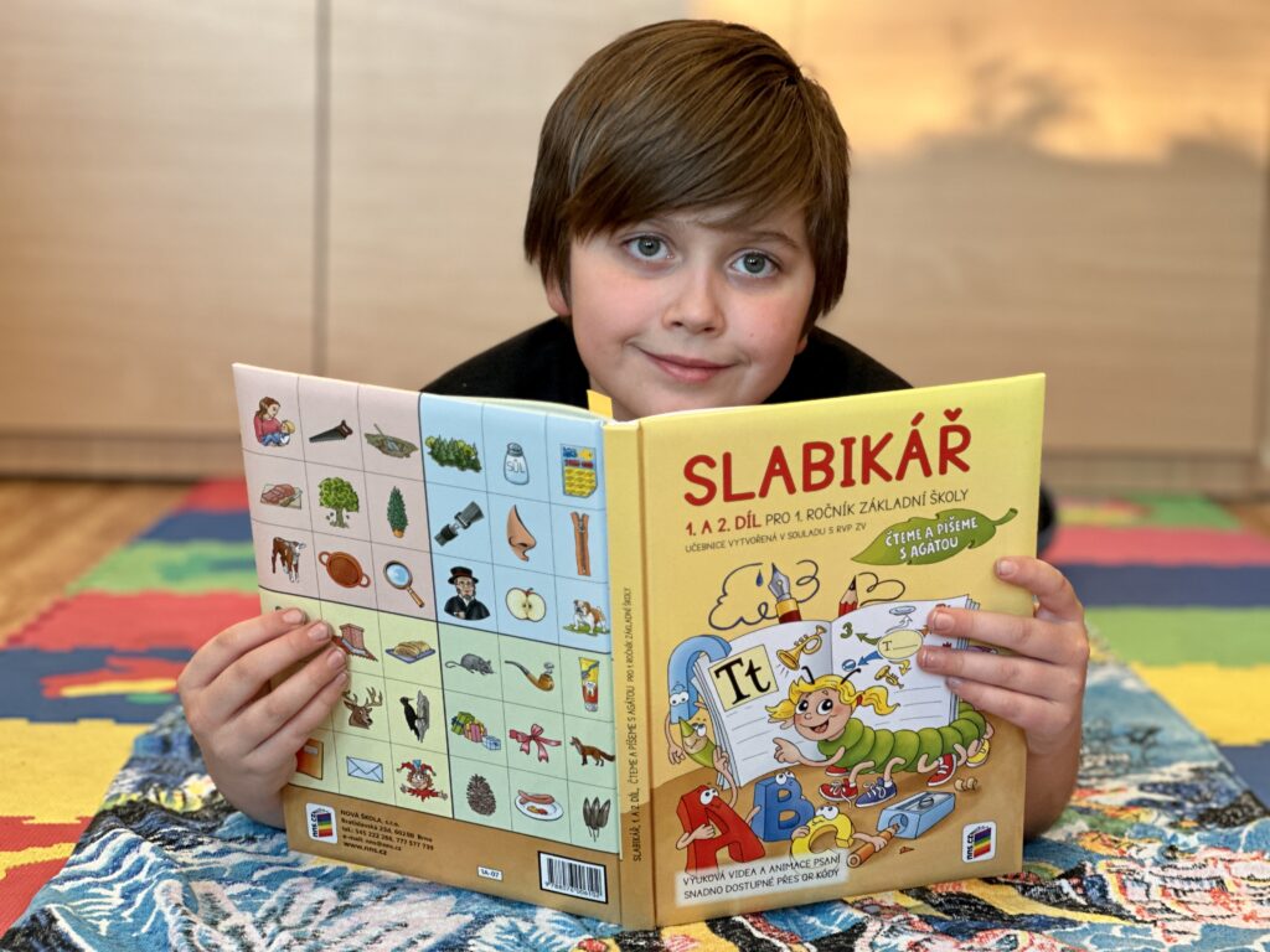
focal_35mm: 77
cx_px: 635
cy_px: 476
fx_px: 2825
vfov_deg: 19.1
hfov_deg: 25.3
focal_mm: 9
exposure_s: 1/50
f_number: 2.8
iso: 160
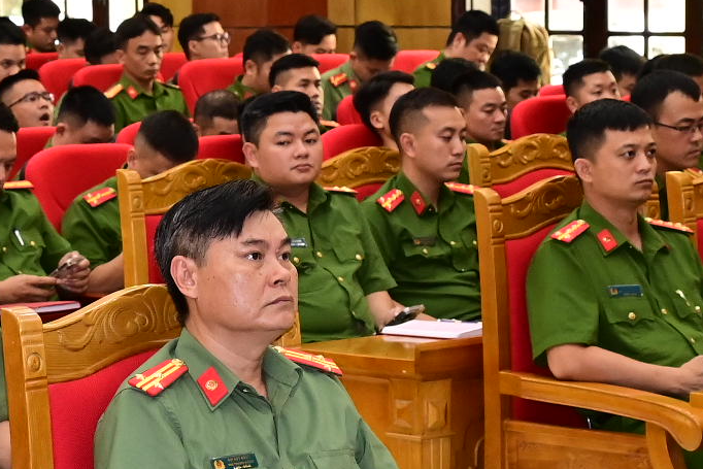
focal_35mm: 164
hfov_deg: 12.3
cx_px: -82
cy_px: 216
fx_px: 3203
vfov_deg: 8.4
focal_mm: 37
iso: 2500
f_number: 5
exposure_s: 1/125
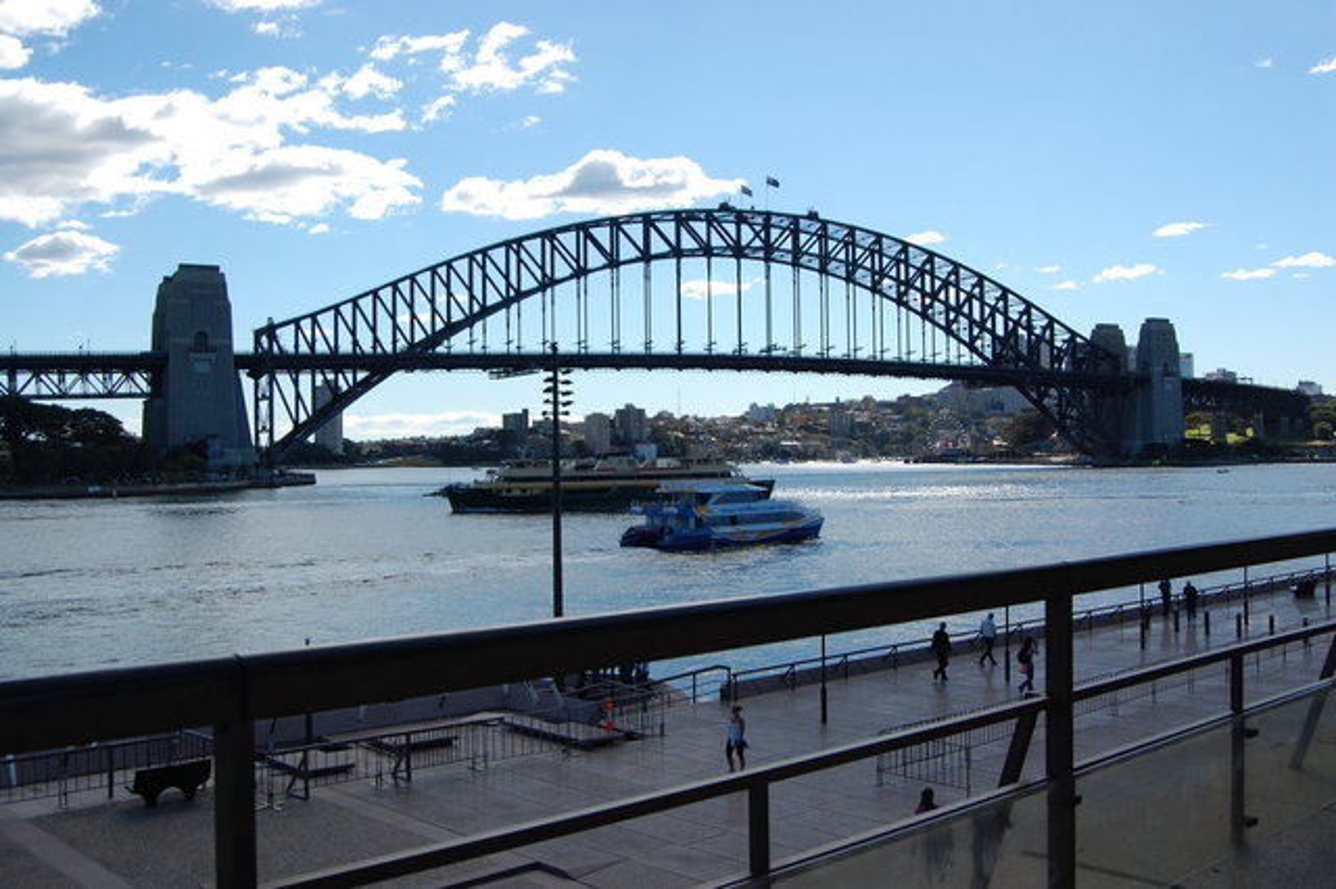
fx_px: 1335
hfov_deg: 53.2
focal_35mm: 36
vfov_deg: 36.8
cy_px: 444
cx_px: 668
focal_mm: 24
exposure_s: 1/320
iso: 200
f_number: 9
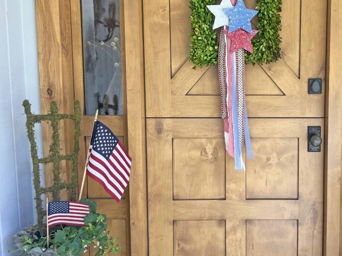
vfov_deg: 37.6
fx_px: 375
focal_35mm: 38
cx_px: 247
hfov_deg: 47.5
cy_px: 107
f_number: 1.5
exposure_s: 1/156
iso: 40
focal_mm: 5.7
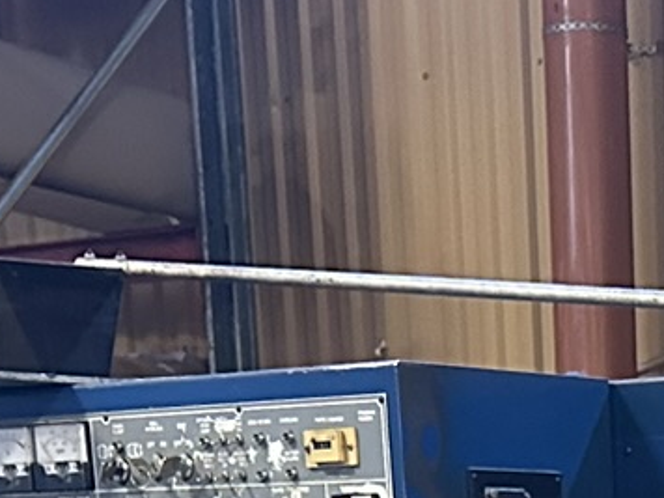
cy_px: 1352
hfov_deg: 13.7
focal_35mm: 138
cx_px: 867
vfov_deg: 9.2
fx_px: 2647
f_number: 1.78
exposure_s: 1/33
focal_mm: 6.86
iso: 800
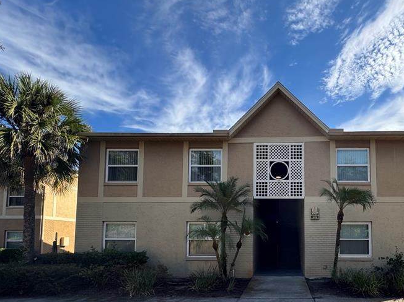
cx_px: 276
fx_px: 257
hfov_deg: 73.6
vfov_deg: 58.3
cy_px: 222
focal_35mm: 22
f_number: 2.2
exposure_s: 1/421
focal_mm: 2.22
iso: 40
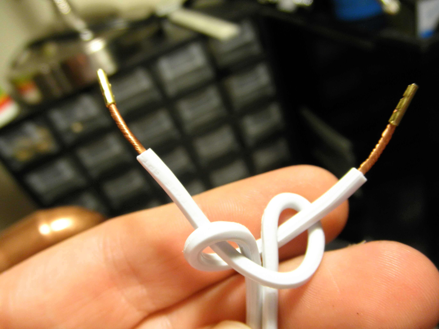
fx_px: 355
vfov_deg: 49.7
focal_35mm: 28
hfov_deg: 63.4
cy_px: 164
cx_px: 220
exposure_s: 1/20
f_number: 3
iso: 200
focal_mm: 5
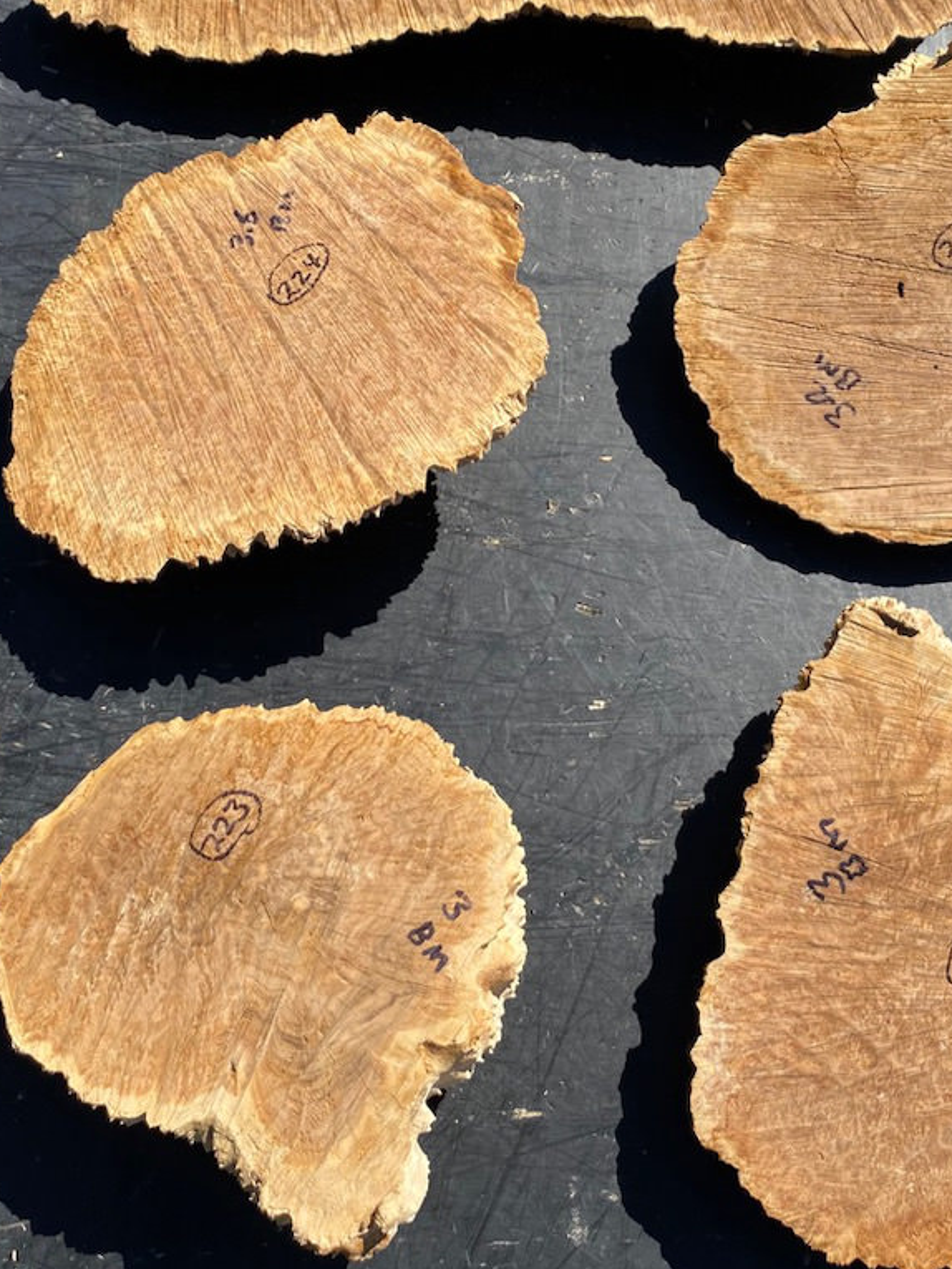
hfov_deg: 41.6
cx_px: 585
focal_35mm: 34
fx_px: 1246
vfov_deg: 53.6
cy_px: 511
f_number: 1.8
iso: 32
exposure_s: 1/2817
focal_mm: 4.25
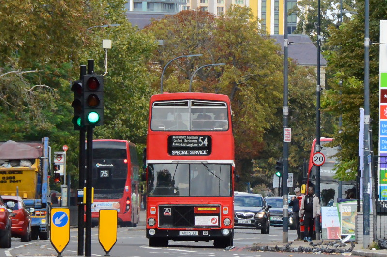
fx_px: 2737
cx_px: 194
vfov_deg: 5.4
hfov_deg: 8.1
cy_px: 128
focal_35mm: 255
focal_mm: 170
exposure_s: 1/1000
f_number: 11
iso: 1600
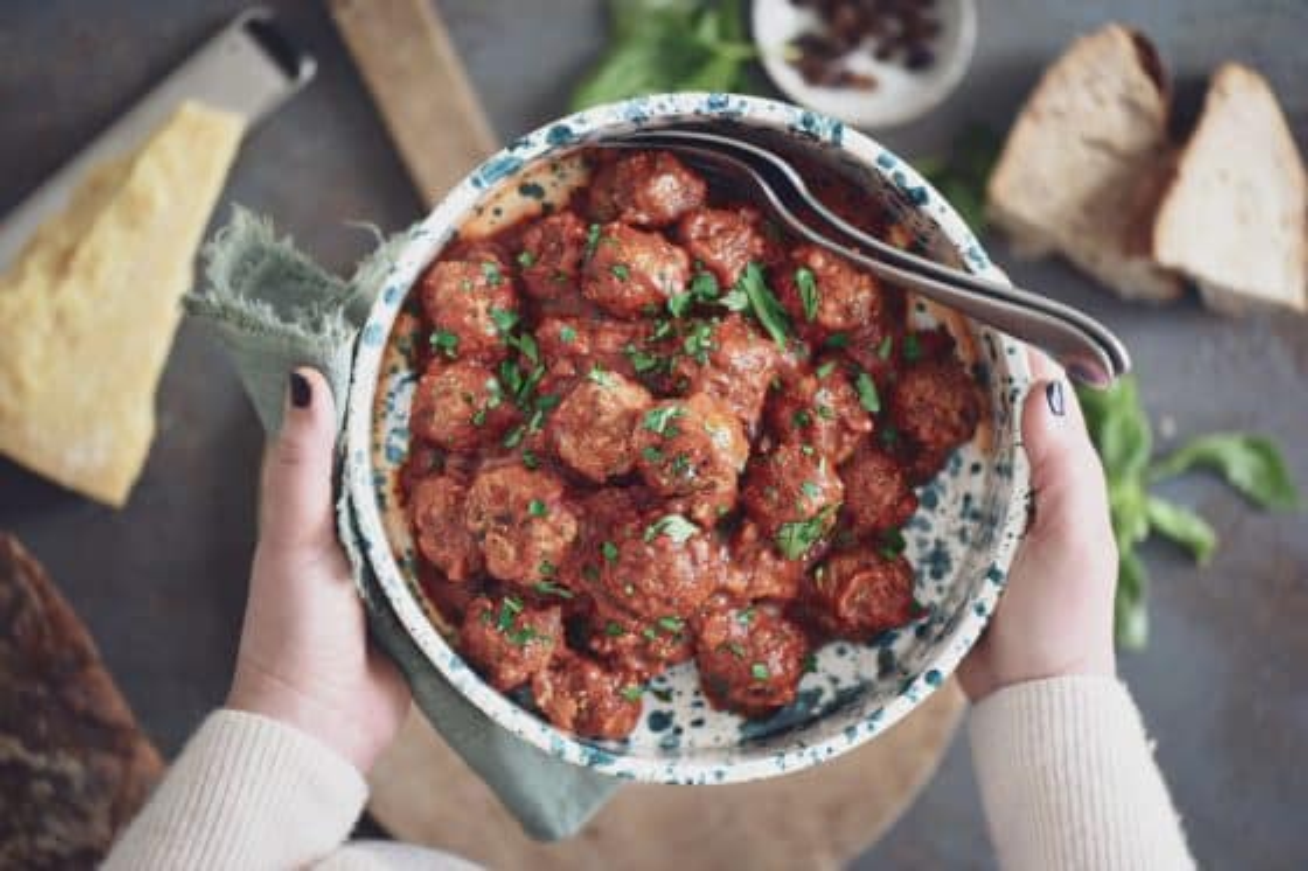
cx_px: 654
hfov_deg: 19.5
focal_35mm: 105
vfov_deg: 13.0
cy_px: 436
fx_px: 3814
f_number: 3
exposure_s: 1/125
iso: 800
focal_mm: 105
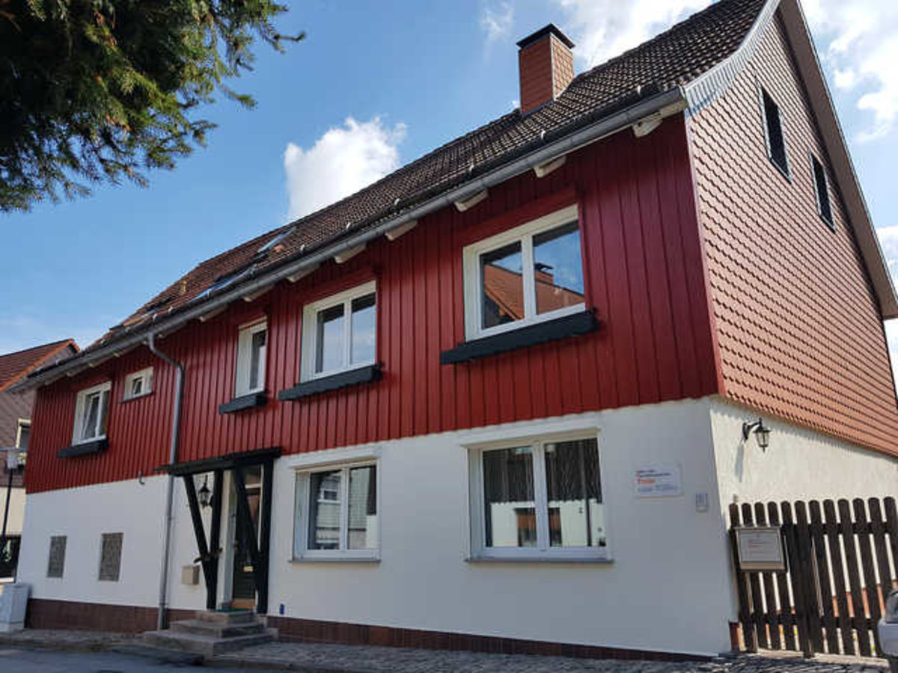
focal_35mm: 26
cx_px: 449
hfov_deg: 67.3
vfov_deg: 53.1
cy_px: 336
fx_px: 674
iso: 50
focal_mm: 4.2
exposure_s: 1/2640
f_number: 1.7
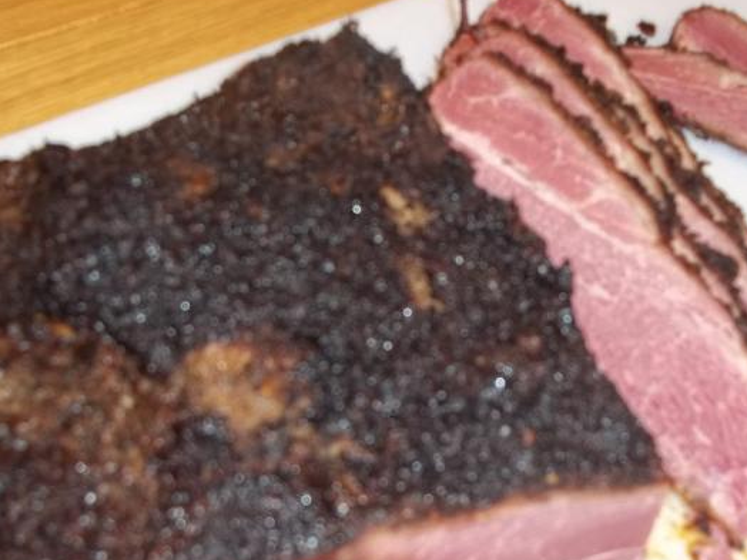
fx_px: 1187
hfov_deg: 34.9
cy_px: 442
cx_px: 379
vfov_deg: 26.1
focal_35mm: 55
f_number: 2.9
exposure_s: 1/30
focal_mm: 5.7
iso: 64
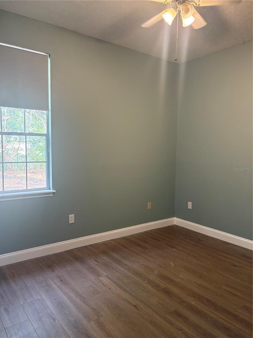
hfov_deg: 53.1
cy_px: 169
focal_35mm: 26
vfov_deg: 67.3
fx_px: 253
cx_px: 126
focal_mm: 5.96
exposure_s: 1/60
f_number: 1.6
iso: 320
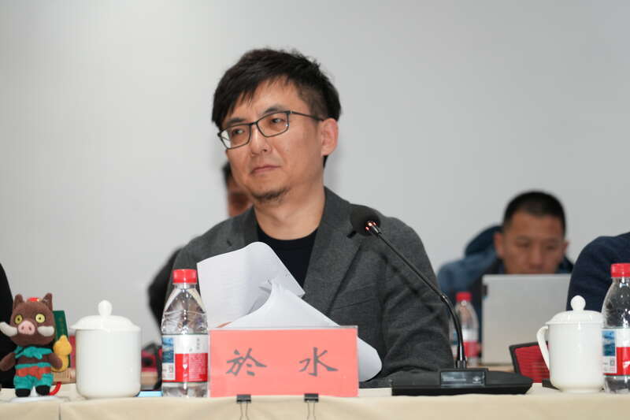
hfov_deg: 19.5
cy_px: 210
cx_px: 315
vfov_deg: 13.0
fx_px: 1837
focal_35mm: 105
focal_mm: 105
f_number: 4
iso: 1000
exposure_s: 1/160
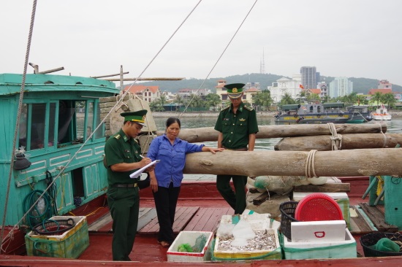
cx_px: 201
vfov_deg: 42.3
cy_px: 134
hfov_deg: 60.3
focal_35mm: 31
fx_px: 346
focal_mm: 21
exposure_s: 1/500
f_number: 9
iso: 800
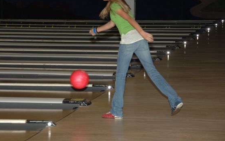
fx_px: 883
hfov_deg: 14.5
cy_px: 55
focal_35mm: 144
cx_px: 102
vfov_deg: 9.1
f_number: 5
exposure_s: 1/125
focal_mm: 82
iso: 200
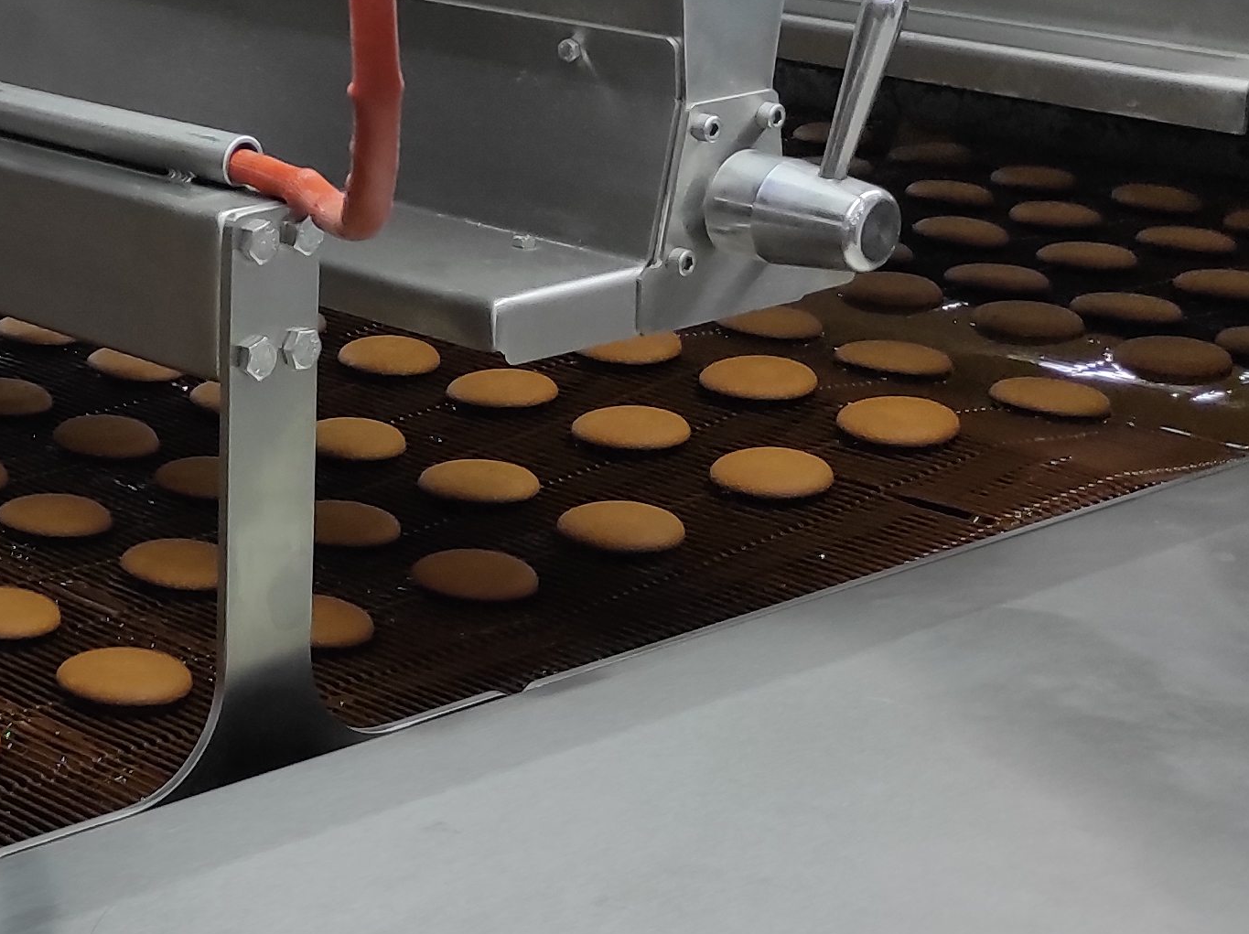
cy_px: 186
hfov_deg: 21.3
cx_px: -283
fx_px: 3064
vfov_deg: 17.2
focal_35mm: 85
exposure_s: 1/50
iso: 116
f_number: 1.89
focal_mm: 5.43
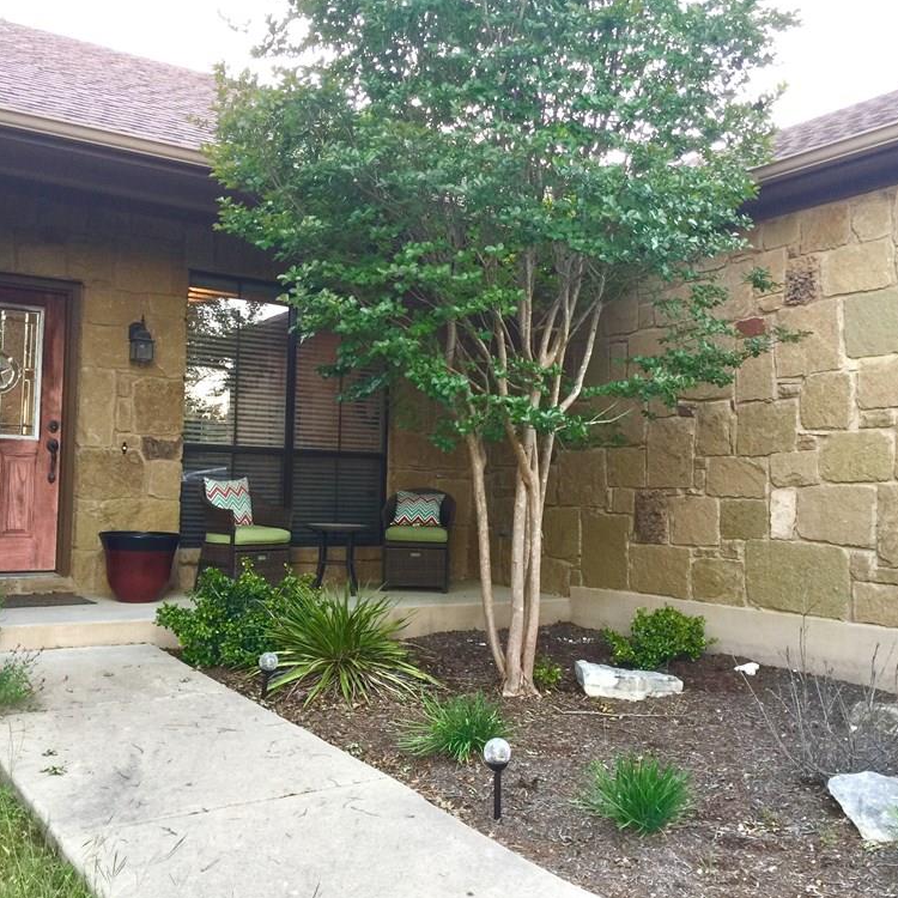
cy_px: 454
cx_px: 456
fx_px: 1027
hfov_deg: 47.2
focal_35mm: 35
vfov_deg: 47.2
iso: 32
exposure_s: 1/15
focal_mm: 4.15
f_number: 2.2
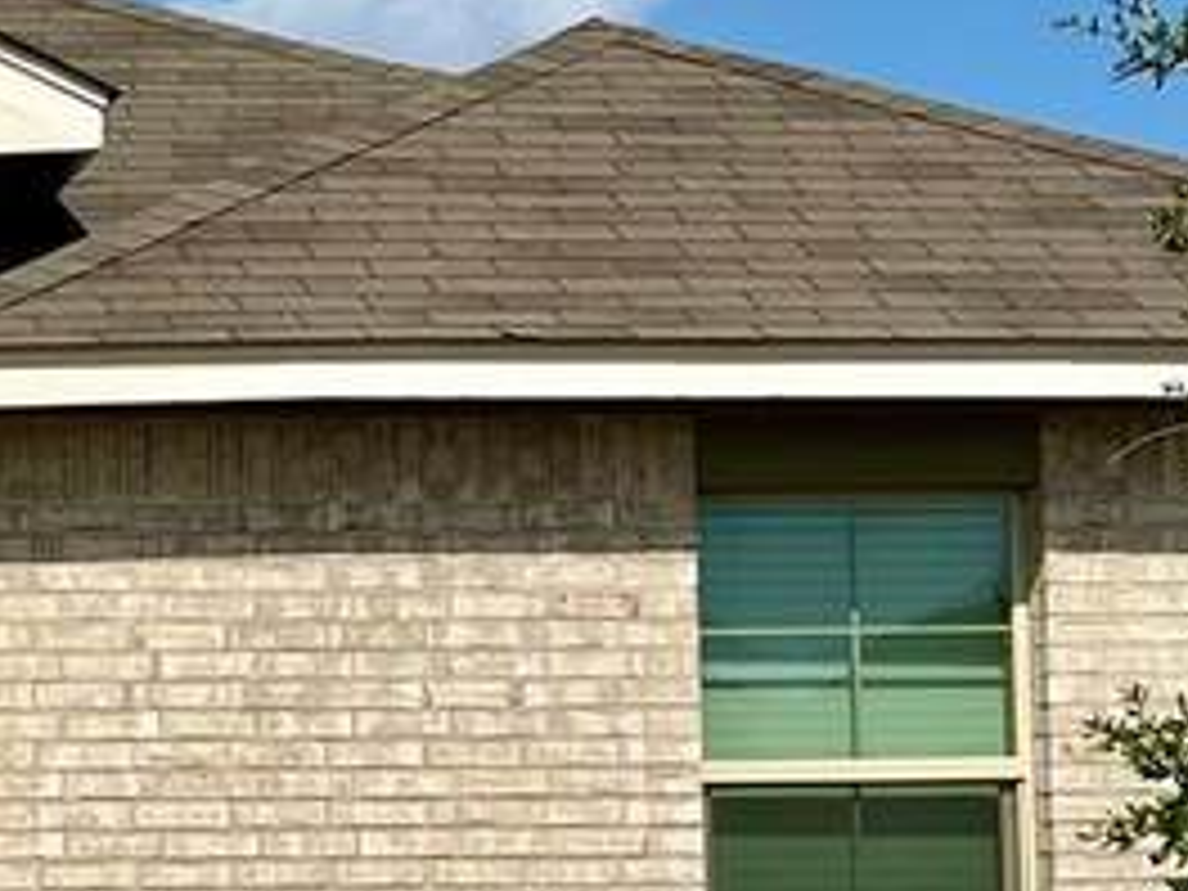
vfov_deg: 11.7
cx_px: -297
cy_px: 711
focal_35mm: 126
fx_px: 4324
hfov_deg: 15.0
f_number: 1.5
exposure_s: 1/10309
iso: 50
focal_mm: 5.7
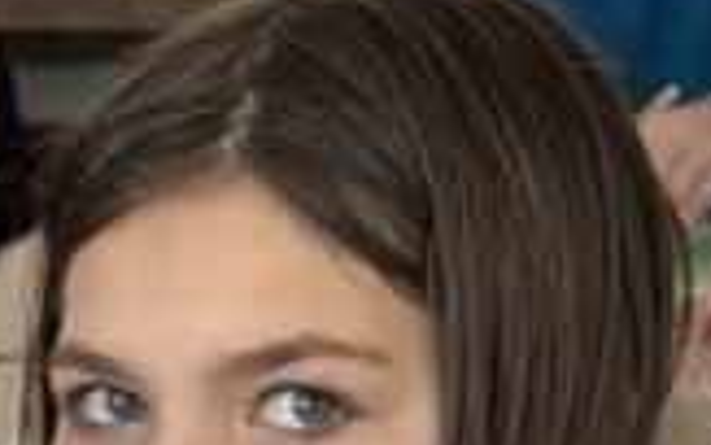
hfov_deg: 11.1
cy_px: 1265
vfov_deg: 6.9
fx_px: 3353
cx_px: -654
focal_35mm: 173
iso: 160
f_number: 1.6
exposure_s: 1/60
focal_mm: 5.96
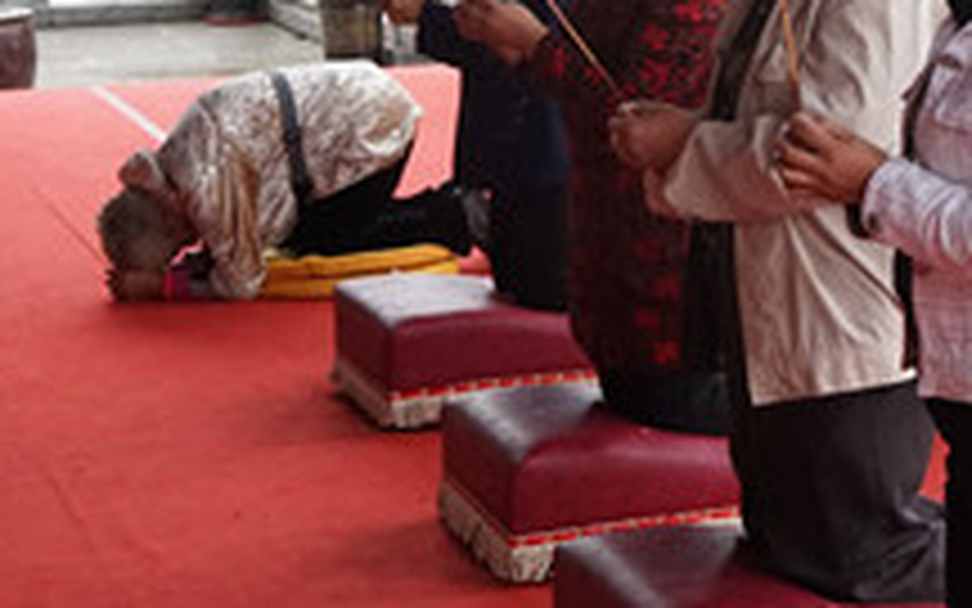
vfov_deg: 15.1
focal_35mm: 86
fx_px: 2278
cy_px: 108
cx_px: 828
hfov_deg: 23.6
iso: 2500
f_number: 9
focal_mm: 35
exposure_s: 1/500
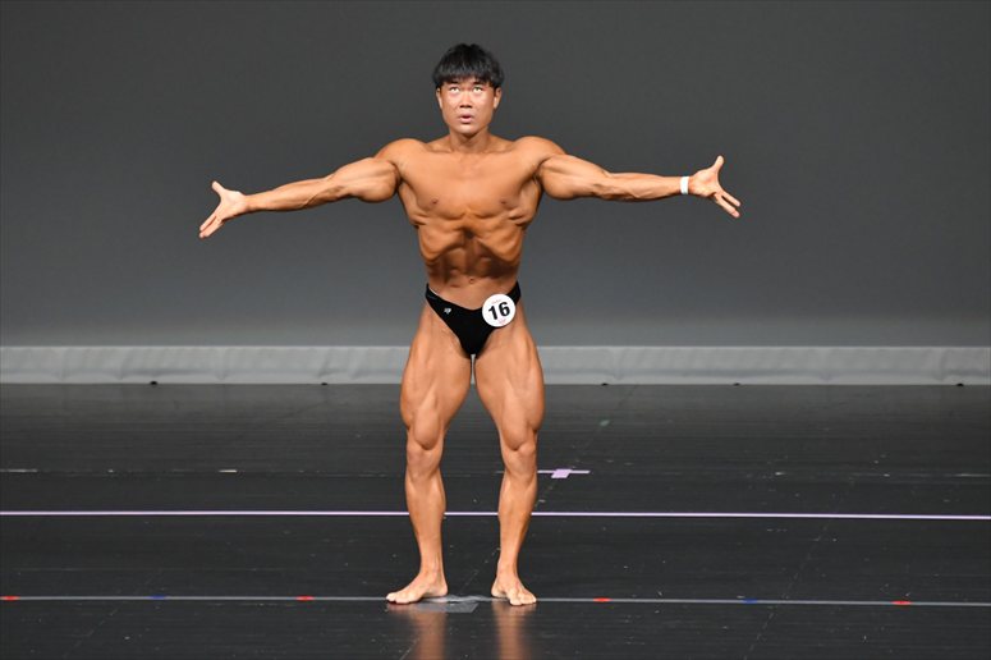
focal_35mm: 345
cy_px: 330
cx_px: 496
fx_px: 9493
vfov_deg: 4.0
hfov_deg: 6.0
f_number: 5.6
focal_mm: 230
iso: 4000
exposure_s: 1/400
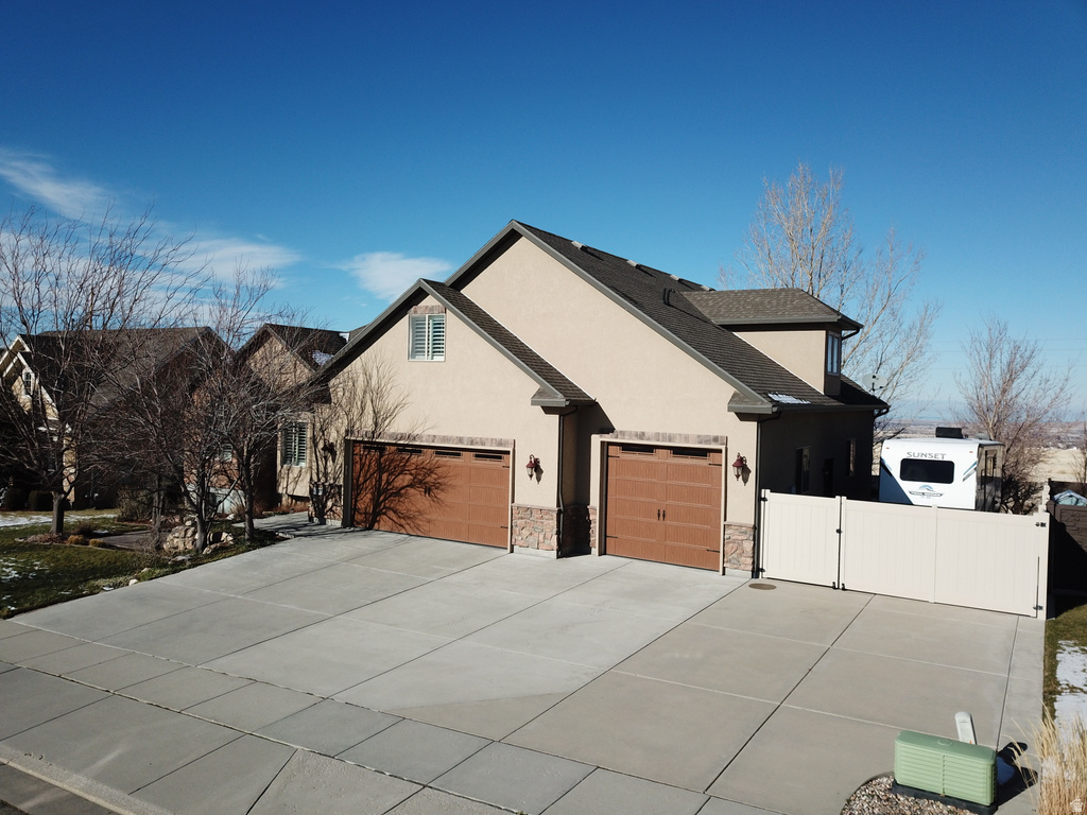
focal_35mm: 26
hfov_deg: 67.3
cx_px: 544
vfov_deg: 53.1
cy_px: 408
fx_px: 816
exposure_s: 1/2252
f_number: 2.2
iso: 100
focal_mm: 4.73
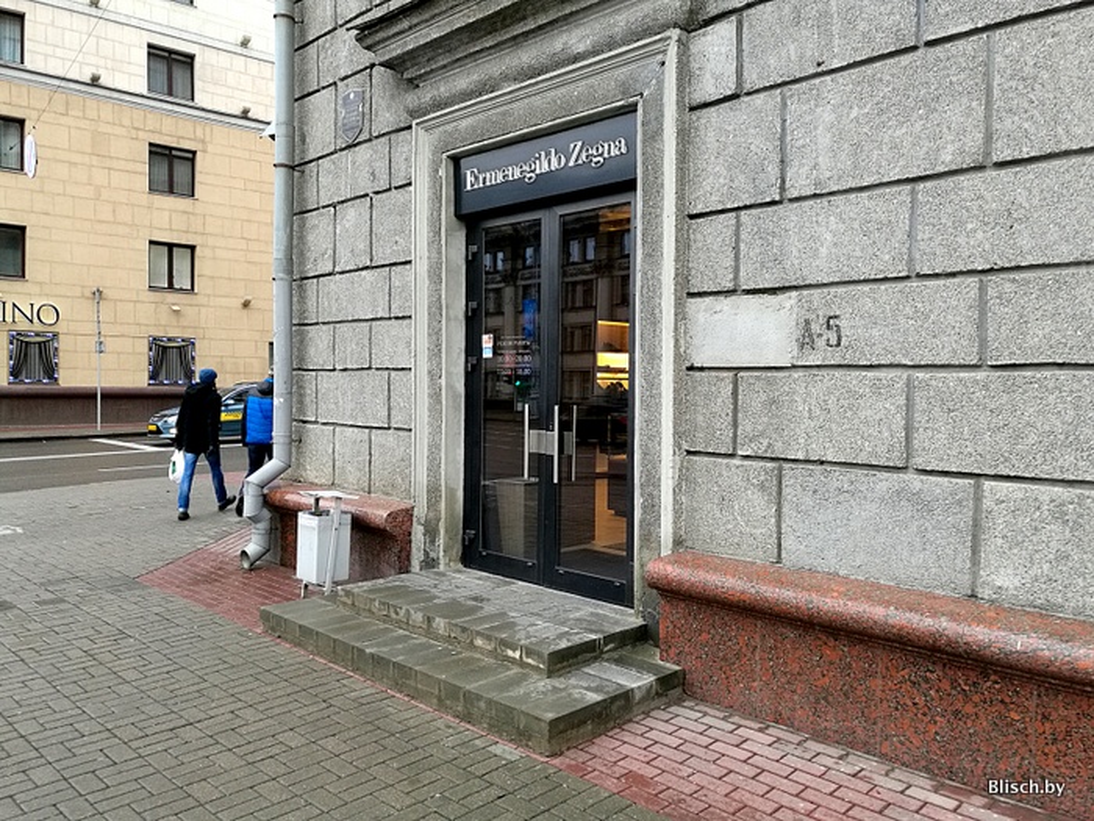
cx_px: 547
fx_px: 853
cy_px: 410
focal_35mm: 27
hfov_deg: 65.3
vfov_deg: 51.4
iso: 64
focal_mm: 4.04
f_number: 2
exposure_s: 1/50
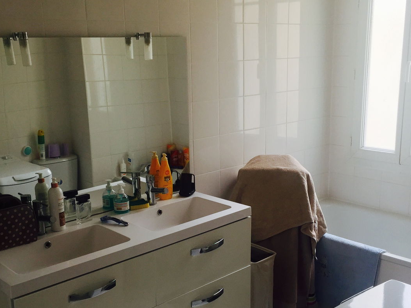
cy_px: 186
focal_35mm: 44
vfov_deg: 32.8
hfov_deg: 42.9
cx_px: 200
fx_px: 522
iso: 50
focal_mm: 4.15
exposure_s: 1/33
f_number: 2.2
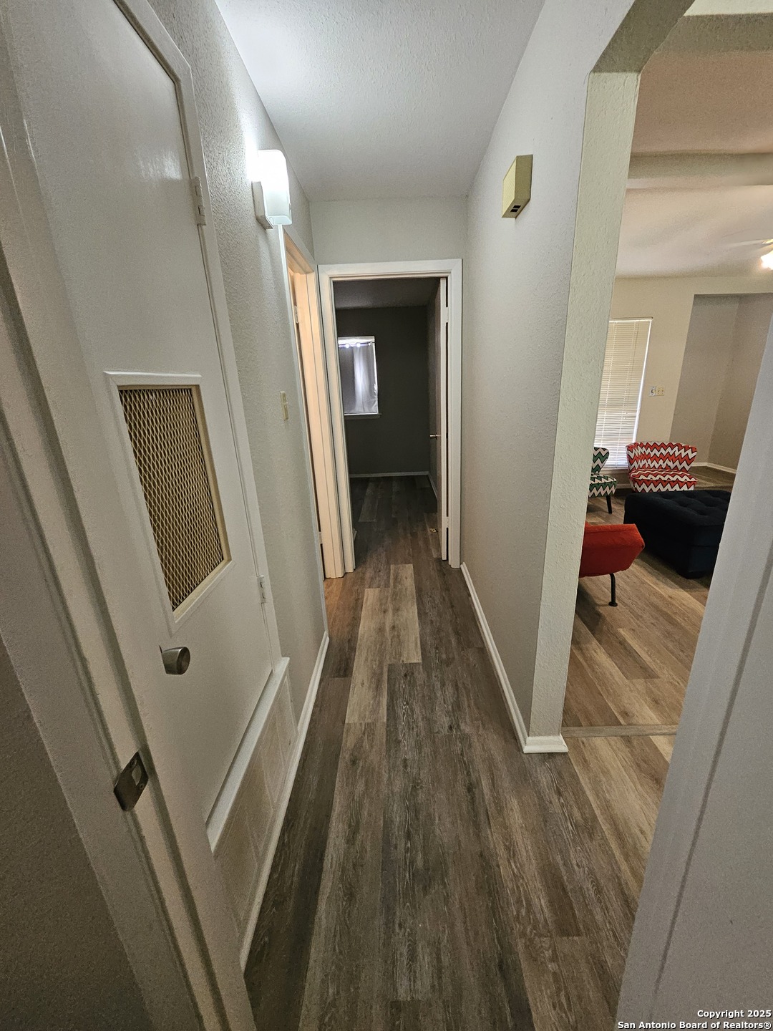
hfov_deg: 89.9
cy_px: 516
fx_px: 387
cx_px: 386
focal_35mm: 13
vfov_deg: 106.2
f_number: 2.2
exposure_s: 1/60
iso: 320
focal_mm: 1.74
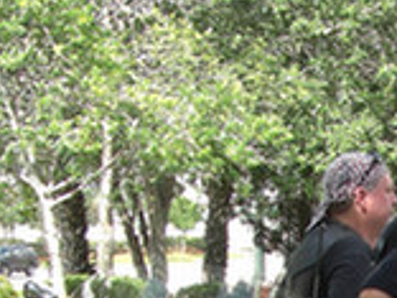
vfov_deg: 9.2
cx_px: 456
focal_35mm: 156
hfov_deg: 12.4
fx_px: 1789
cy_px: 466
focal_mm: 6.3
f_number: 3.4
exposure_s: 1/160
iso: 64
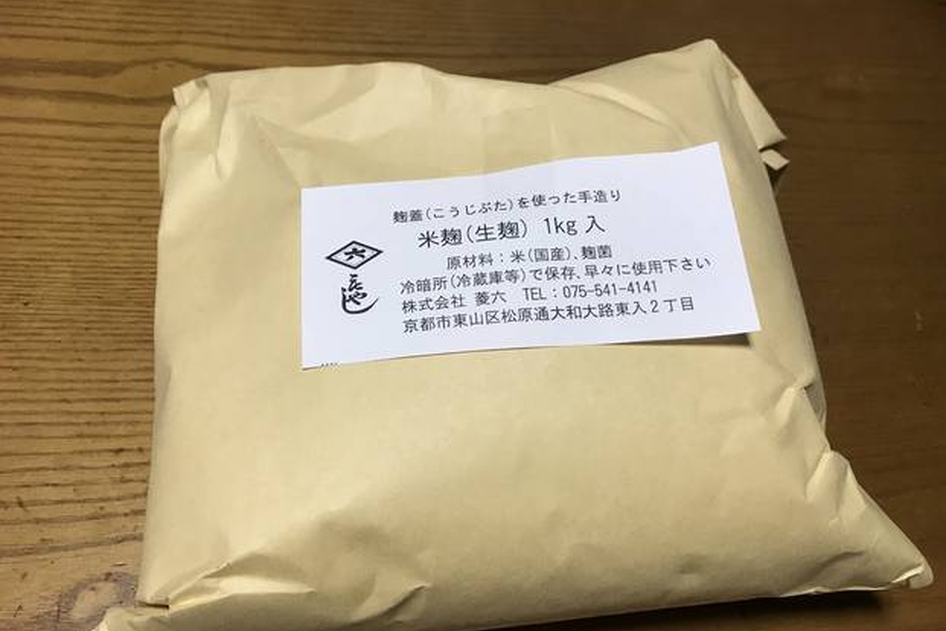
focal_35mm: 30
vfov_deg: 43.6
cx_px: 475
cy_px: 325
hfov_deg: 61.9
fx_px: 788
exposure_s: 1/30
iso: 40
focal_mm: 3.99
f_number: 1.8
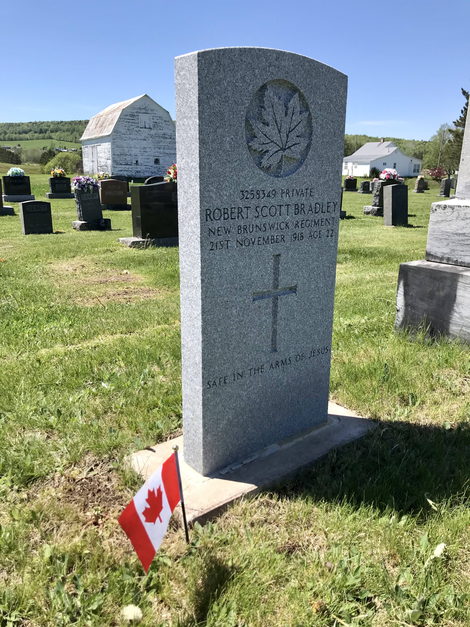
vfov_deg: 63.4
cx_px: 235
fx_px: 507
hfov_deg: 49.7
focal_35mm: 28
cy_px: 314
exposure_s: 1/1623
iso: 20
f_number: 1.8
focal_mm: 3.99
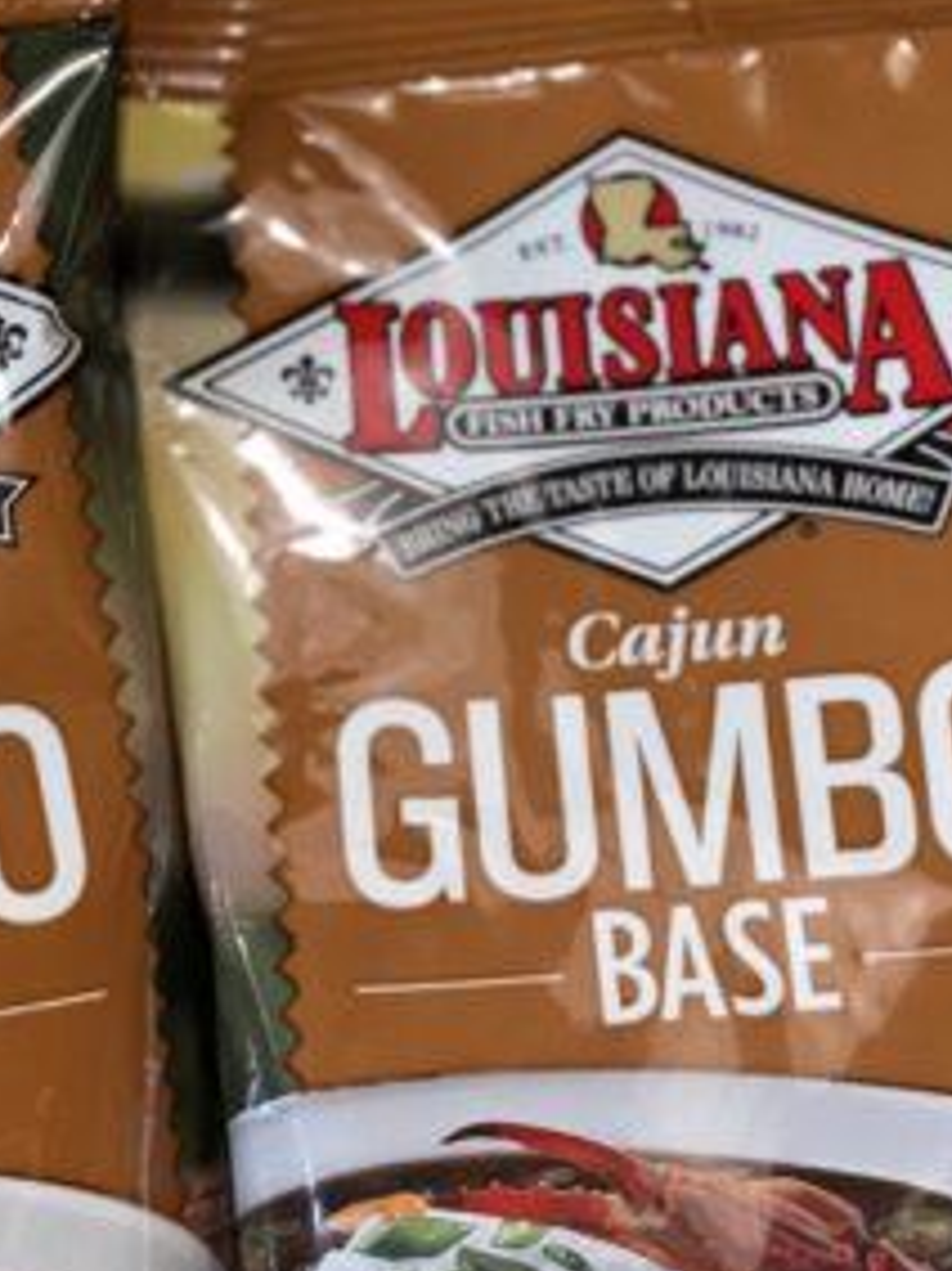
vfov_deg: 17.4
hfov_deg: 13.0
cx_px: 225
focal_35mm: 113
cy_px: 573
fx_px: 4147
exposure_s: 1/44
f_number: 1.78
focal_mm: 6.76
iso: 50
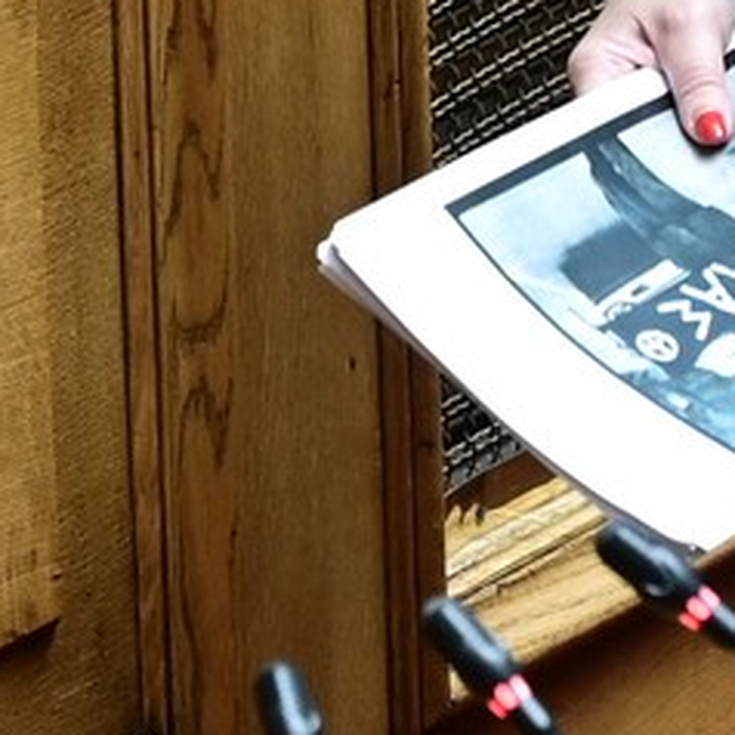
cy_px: -439
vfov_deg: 1.6
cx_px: 1195
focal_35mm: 1121
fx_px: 26929
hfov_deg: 1.6
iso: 800
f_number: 5
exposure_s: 1/250
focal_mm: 175
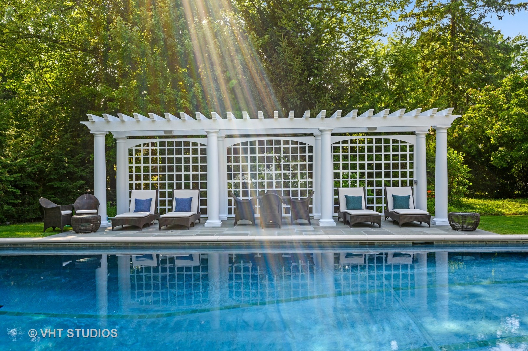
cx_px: 264
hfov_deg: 62.0
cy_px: 176
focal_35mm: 30
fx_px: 440
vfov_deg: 43.5
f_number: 16
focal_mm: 30
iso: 200
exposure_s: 1/8
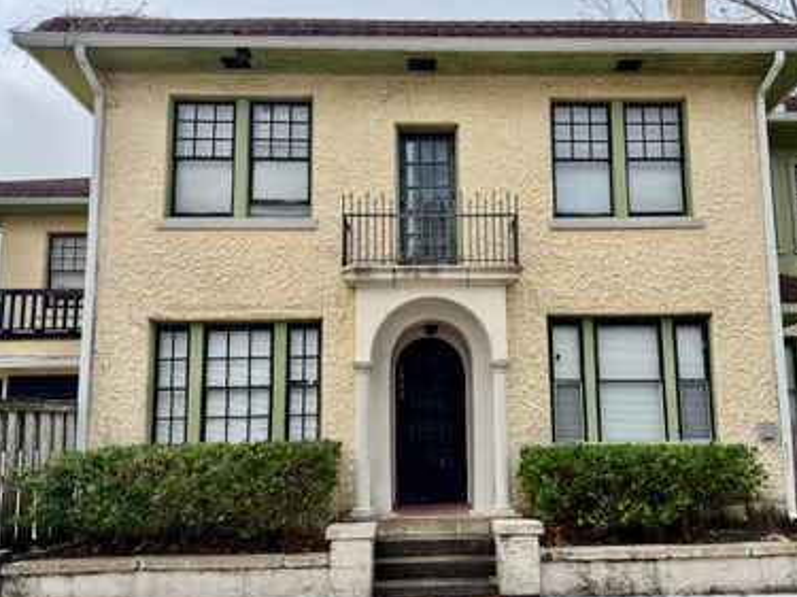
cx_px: 459
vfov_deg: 44.1
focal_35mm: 32
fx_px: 737
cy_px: 313
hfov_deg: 56.6
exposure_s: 1/1980
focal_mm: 6.76
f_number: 1.78
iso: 80
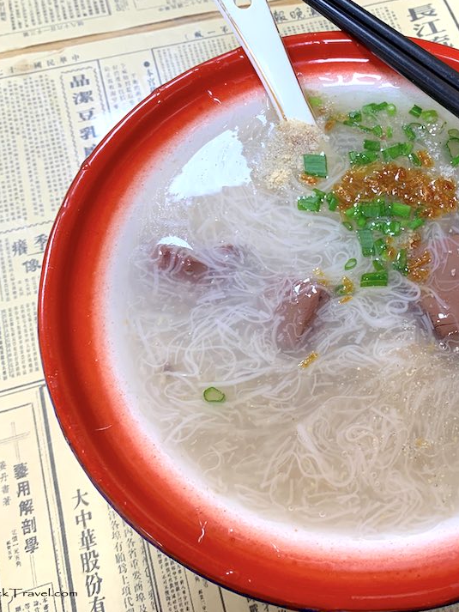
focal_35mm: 35
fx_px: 619
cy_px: 306
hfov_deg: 39.2
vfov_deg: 52.6
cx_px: 366
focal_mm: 4.25
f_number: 1.8
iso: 100
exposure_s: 1/106
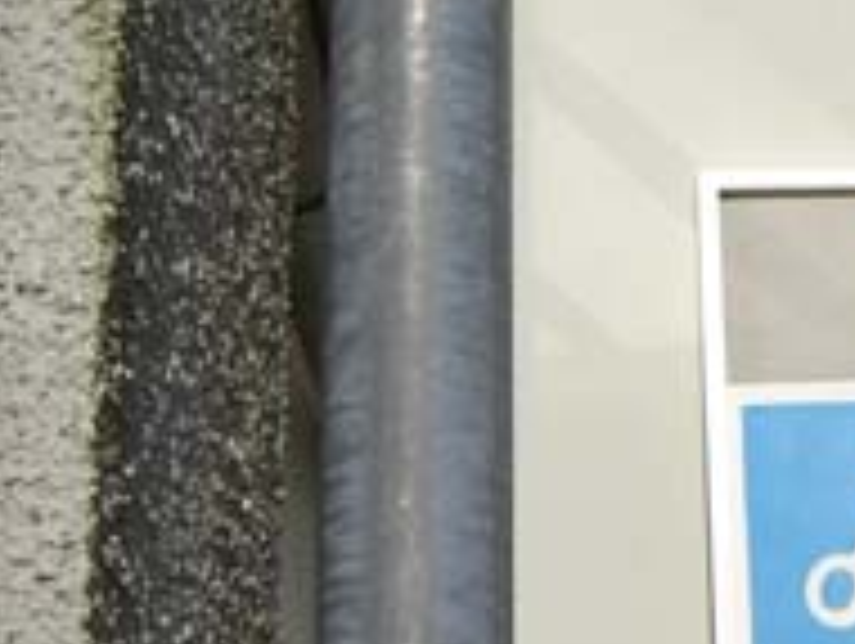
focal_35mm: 100
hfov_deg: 18.8
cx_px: 963
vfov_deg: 14.8
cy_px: 372
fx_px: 2473
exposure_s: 1/2000
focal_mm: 6.2
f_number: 4.3
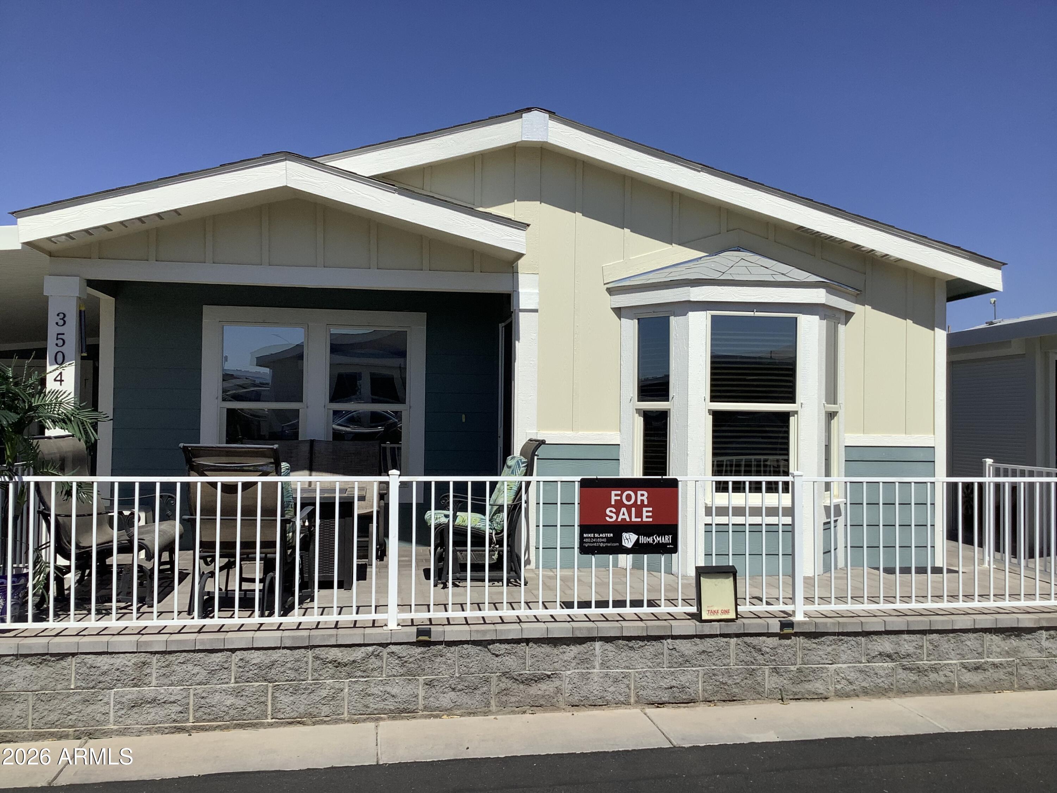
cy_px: 396
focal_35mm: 31
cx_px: 528
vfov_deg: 45.4
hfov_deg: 58.4
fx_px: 947
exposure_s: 1/3268
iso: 25
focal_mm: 3.3
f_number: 2.4
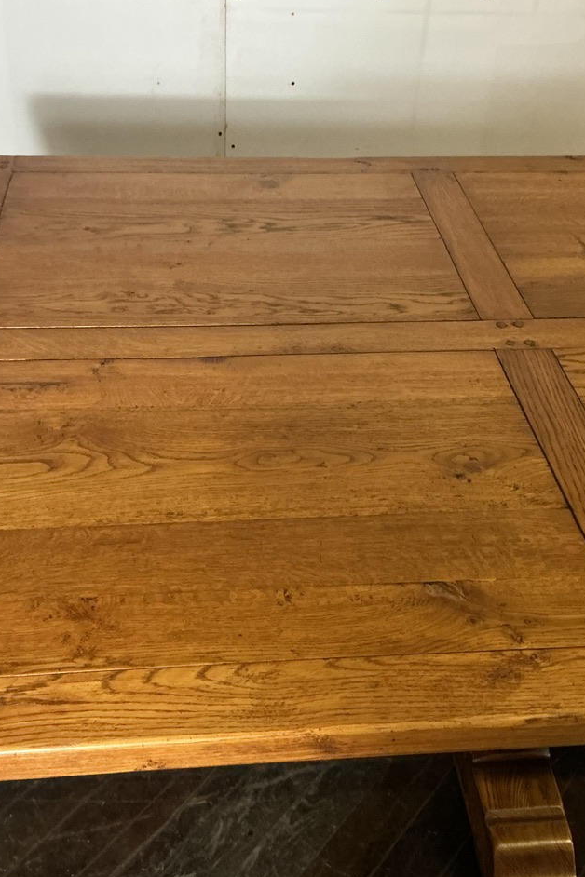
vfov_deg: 47.4
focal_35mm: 41
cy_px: 434
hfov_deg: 32.6
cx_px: 286
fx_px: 999
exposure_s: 1/33
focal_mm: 3
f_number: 1.8
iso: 320
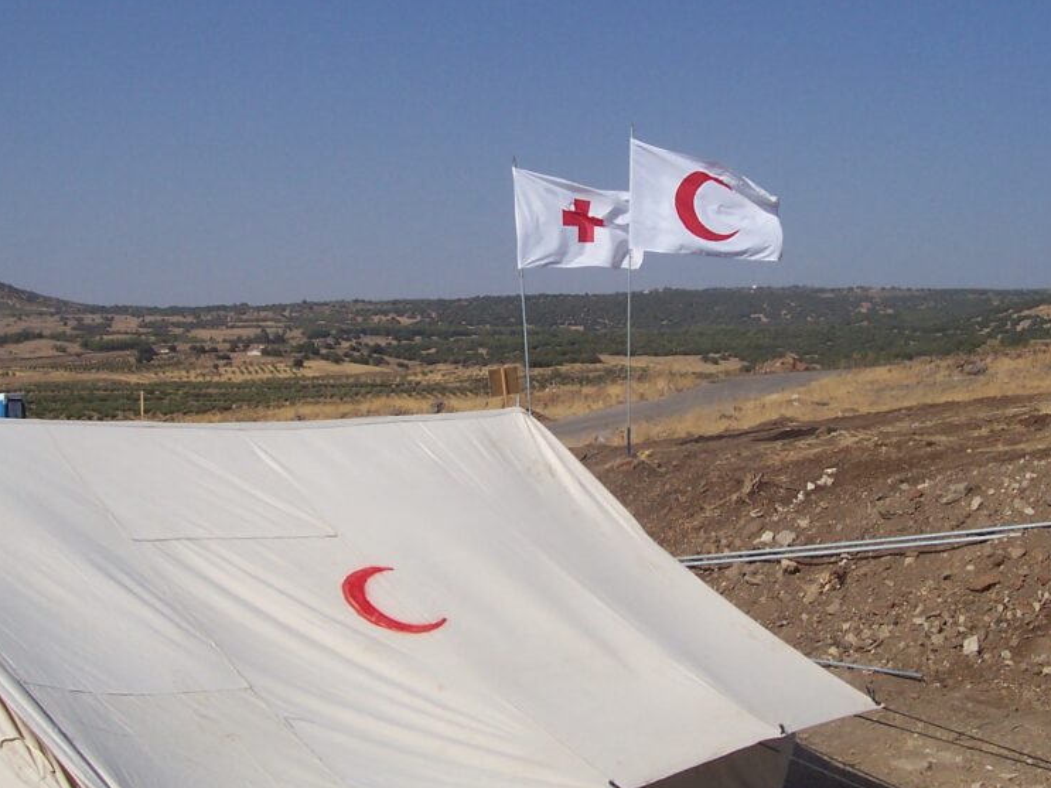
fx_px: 1548
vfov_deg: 28.5
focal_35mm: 51
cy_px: 371
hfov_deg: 37.4
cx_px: 625
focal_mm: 5.6
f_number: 5.6
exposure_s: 1/1000
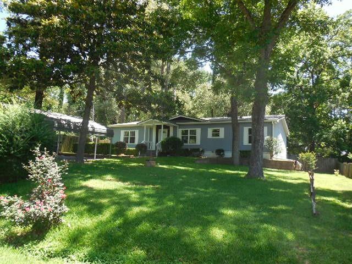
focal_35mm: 25
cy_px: 132
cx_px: 176
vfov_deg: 54.9
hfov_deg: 69.4
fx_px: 254
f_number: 3.1
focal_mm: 4.5
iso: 125
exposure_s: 1/250
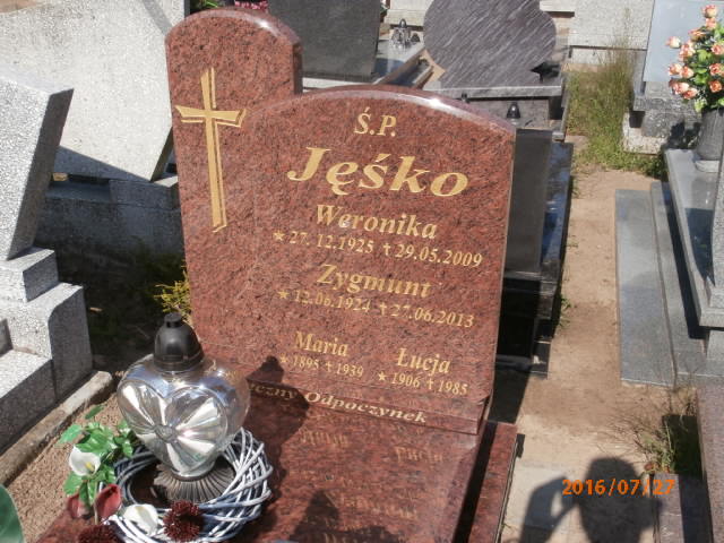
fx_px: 795
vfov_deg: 37.7
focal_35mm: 38
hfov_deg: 49.0
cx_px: 362
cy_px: 272
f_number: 3.9
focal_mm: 6.67
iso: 100
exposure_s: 1/640
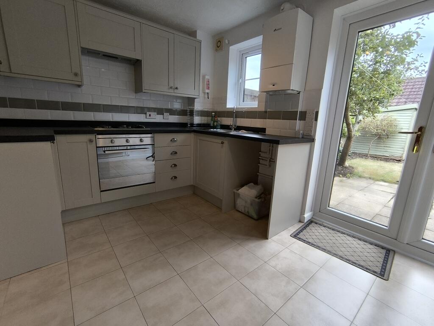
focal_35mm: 16
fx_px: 201
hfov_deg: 94.5
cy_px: 163
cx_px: 217
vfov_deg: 78.1
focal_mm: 1.65
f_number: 2.2
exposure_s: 1/100
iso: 64
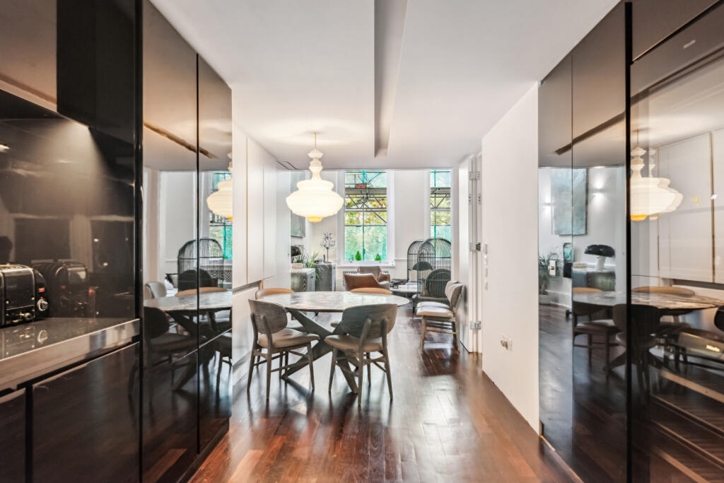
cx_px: 362
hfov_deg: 76.1
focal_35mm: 23
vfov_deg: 55.1
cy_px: 242
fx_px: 463
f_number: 11
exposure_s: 1/4
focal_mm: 23
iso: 500
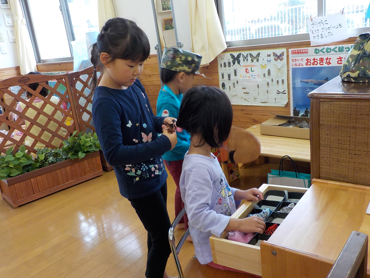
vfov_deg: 46.8
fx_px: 321
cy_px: 139
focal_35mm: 30
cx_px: 185
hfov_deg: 60.0
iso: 160
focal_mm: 4.1
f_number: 3.3
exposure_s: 1/30
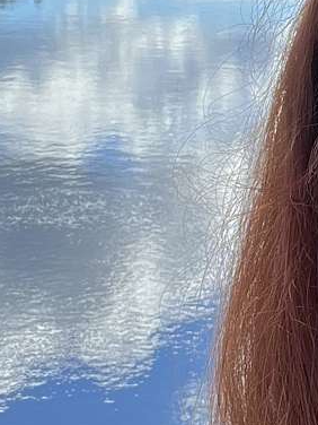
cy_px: 78
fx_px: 1409
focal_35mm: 115
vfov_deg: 17.0
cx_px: 498
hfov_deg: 12.2
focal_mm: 2.71
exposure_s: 1/260
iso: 32
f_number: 2.2
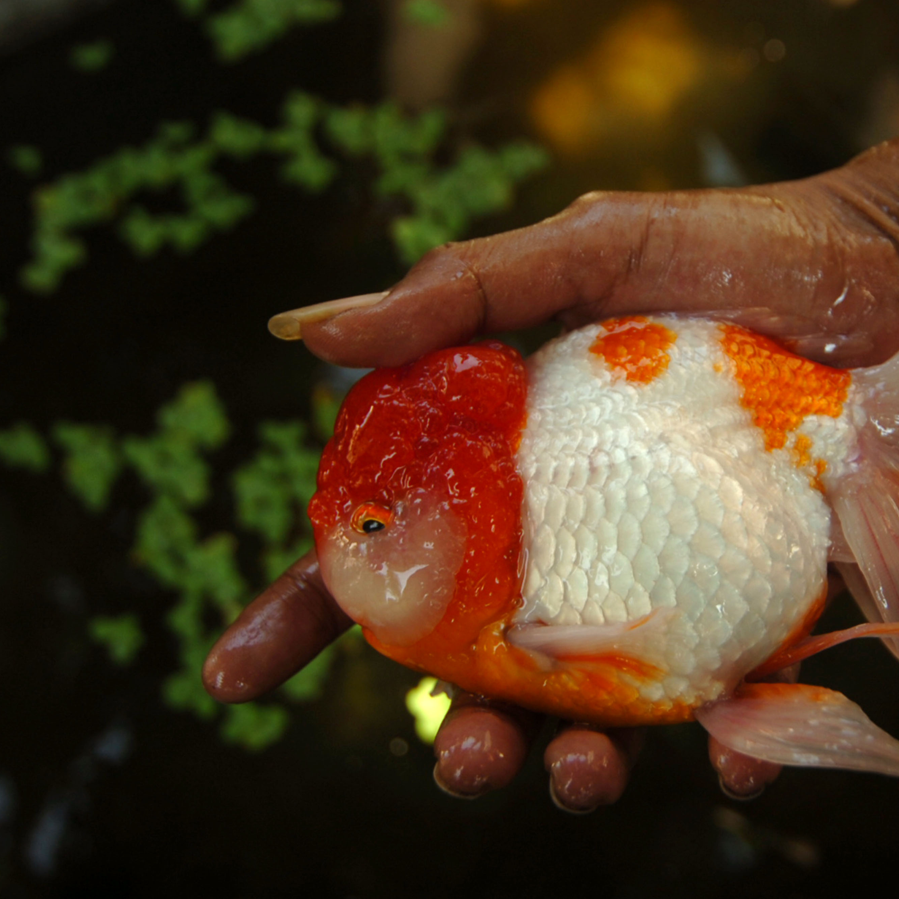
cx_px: 594
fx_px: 1352
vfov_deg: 36.8
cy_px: 450
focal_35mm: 46
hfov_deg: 36.4
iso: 200
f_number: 4
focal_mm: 24
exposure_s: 1/160
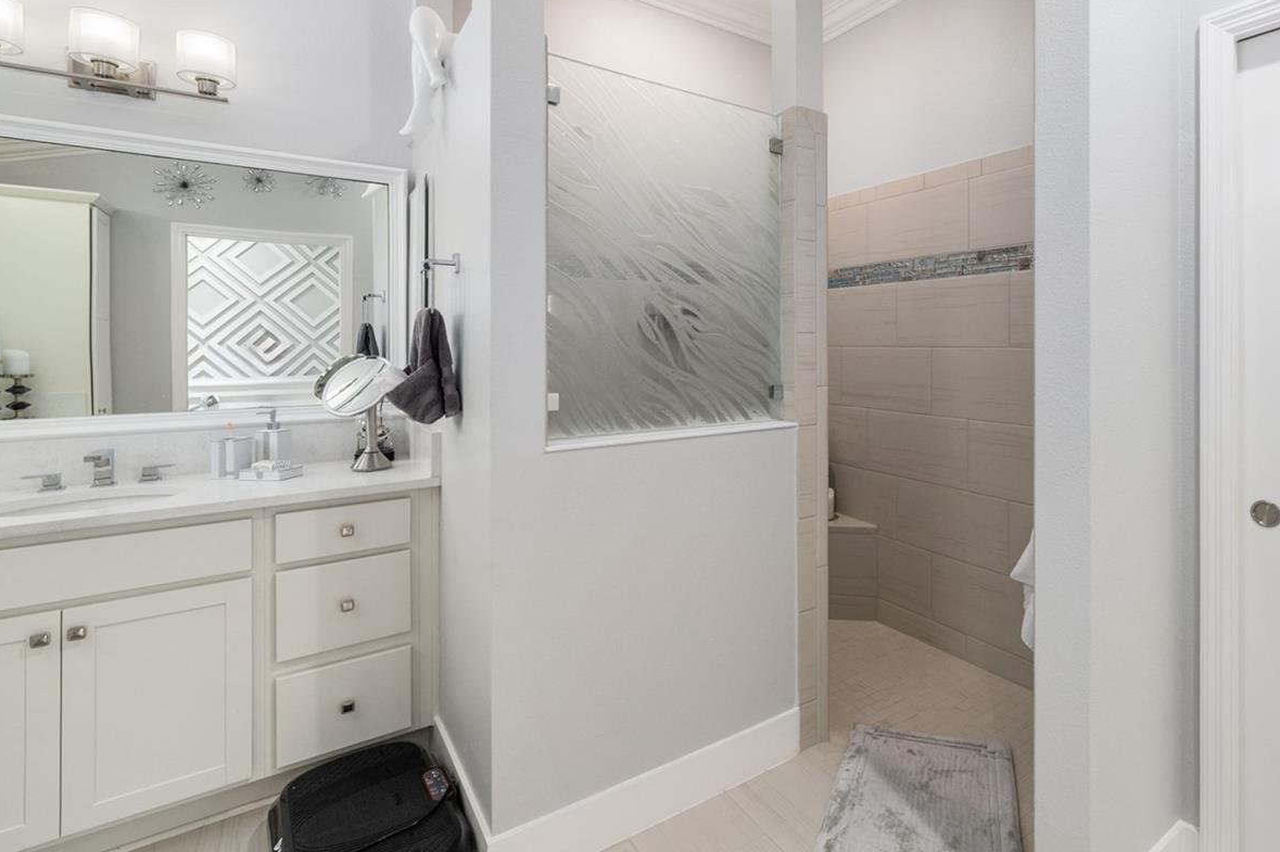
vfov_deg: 64.1
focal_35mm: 19
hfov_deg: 85.4
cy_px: 354
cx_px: 795
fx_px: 675
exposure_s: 1/15
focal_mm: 14
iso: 500
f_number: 8
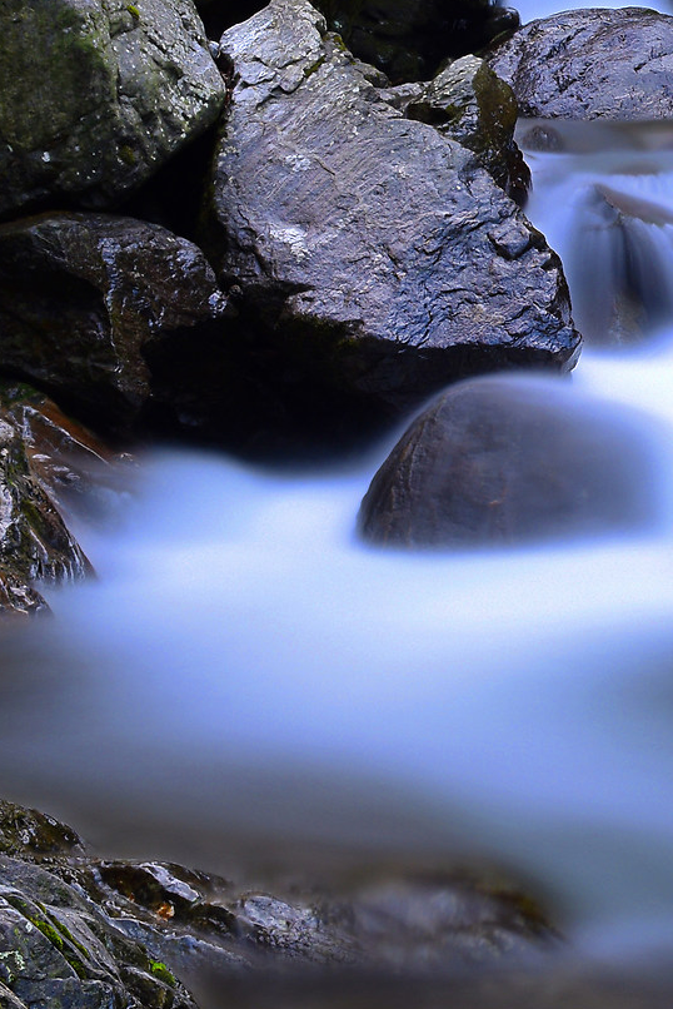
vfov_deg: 15.7
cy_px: 151
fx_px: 3628
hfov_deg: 10.3
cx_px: 973
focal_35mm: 129
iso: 100
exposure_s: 60.7
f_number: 13
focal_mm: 29
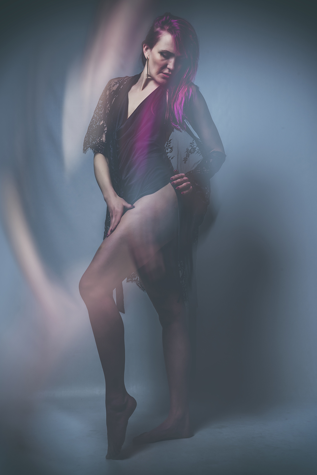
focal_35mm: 46
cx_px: 158
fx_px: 607
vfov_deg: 42.7
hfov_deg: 29.2
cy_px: 238
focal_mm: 46
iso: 200
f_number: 16
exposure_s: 1/200
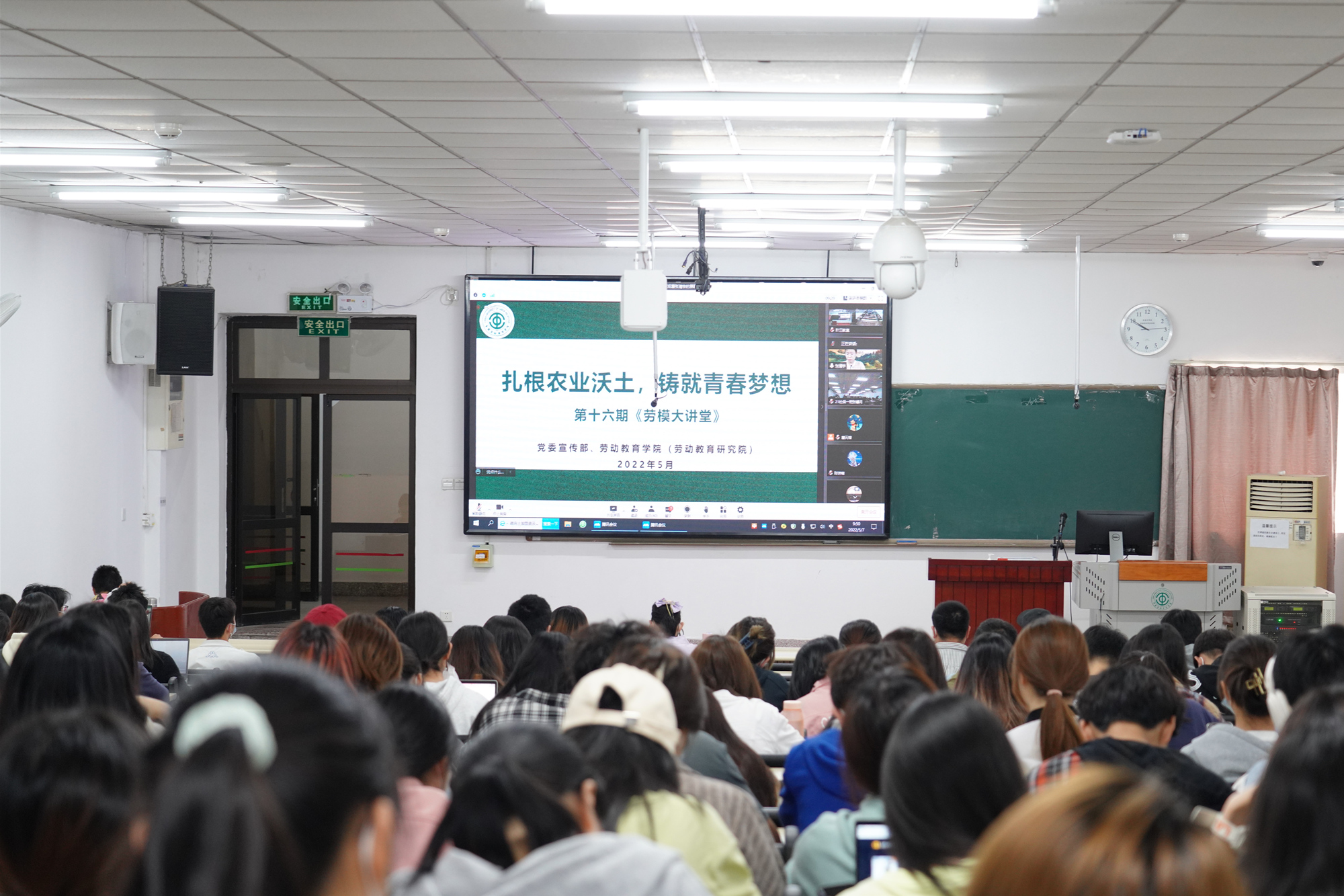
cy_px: 448
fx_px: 2053
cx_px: 672
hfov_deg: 36.2
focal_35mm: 55
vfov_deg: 24.6
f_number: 4
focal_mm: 55
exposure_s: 1/100
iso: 1000
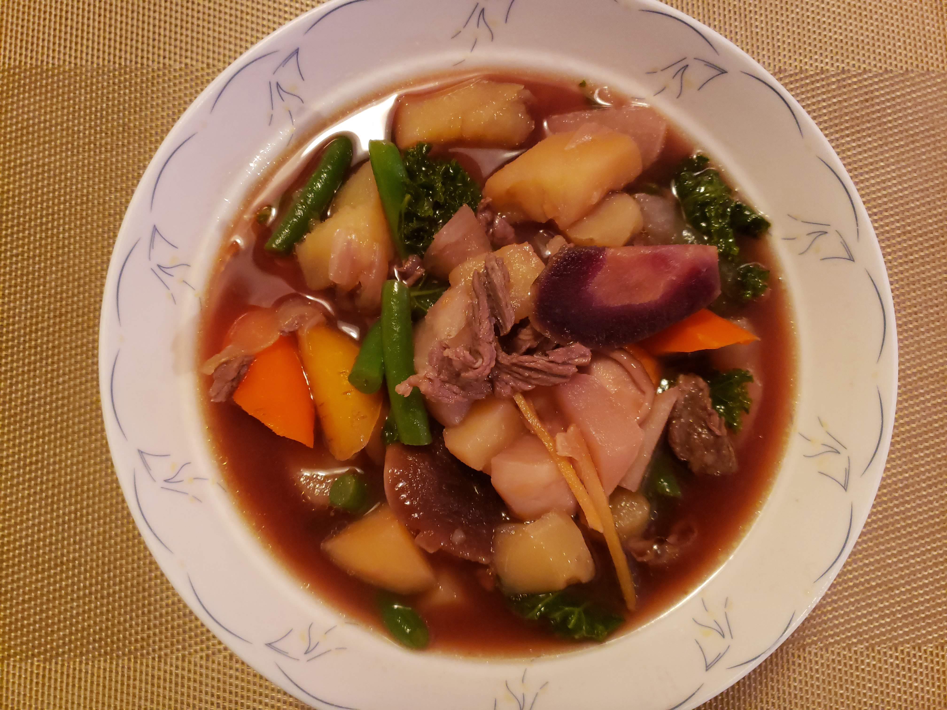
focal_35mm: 26
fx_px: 711
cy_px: 355
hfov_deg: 67.3
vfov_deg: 53.1
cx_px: 474
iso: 400
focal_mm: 4.3
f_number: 1.5
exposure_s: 1/24
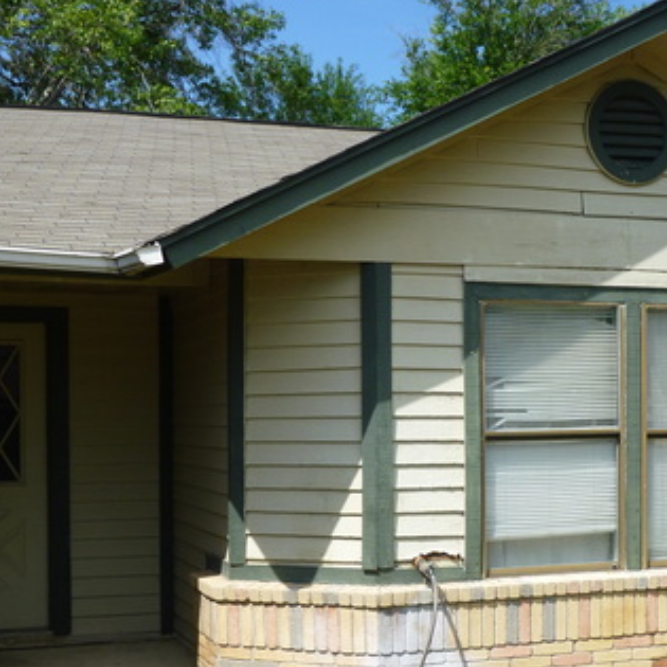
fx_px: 1330
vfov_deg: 28.1
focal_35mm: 61
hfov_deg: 28.1
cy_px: 411
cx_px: 413
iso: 100
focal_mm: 6
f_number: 3.5
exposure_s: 1/640
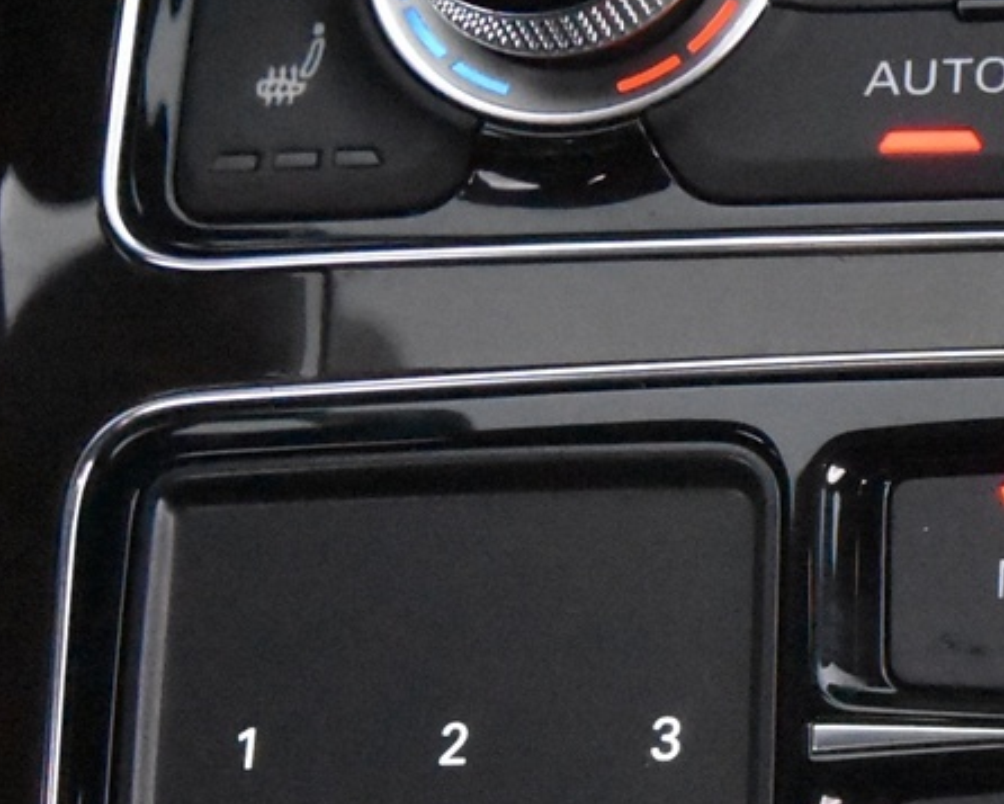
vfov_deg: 15.1
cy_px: 531
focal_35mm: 102
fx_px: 3032
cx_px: 1459
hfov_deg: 17.2
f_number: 5.6
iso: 12800
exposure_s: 1/50
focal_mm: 20
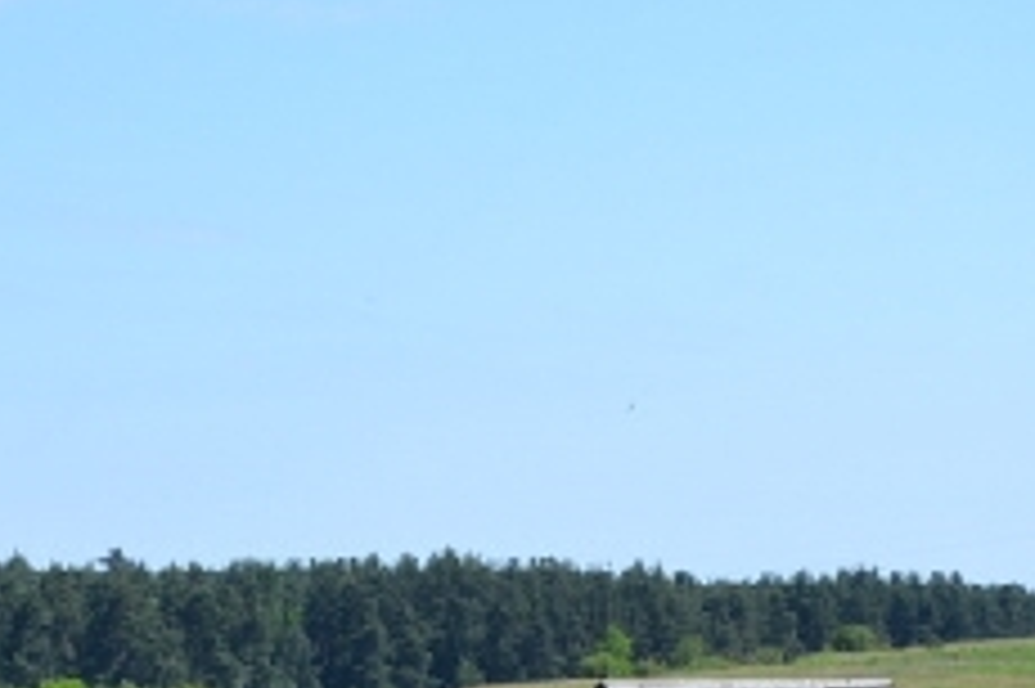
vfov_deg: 7.8
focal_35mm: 176
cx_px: 216
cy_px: 335
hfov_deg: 11.6
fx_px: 5065
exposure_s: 1/250
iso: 100
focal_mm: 45
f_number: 8
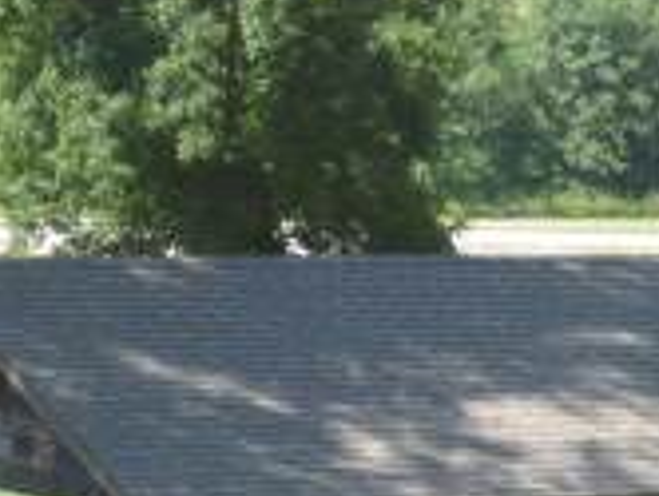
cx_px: 357
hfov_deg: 10.3
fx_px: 3641
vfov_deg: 7.8
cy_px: 325
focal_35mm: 191
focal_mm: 9.51
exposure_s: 1/320
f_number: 3.9
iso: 100
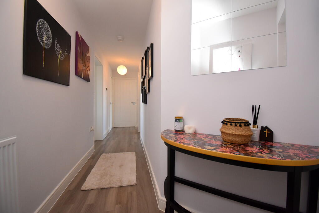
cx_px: 160
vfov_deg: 77.3
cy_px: 106
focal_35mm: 15
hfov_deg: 100.4
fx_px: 133
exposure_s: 1/125
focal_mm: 10
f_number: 4.5
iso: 1100
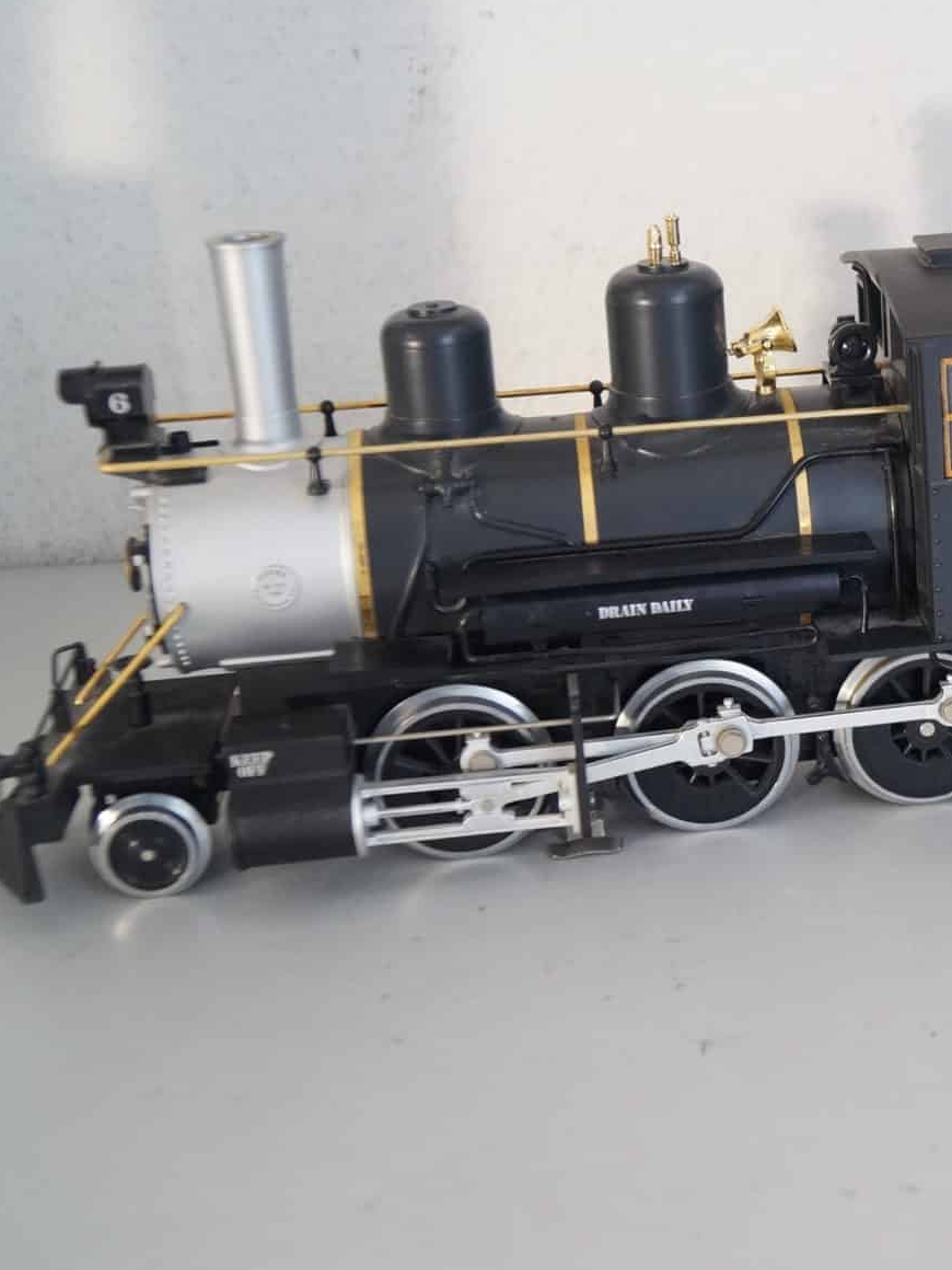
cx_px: 1012
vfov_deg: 34.3
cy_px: 542
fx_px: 2053
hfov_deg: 24.6
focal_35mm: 56
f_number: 4
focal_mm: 22
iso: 640
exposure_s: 1/160
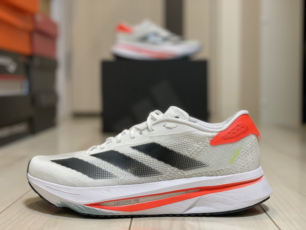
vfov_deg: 28.0
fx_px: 460
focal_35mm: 52
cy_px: 115
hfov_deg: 36.8
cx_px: 153
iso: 200
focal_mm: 6
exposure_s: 1/100
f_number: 2
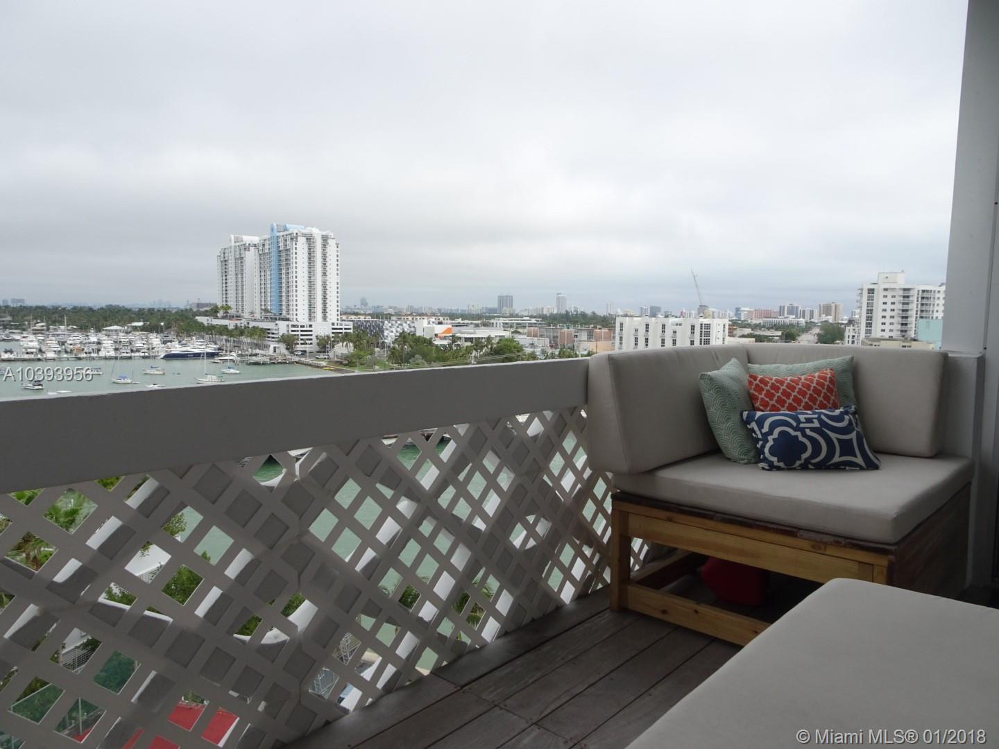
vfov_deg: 56.8
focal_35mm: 24
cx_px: 500
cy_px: 374
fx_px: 693
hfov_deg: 71.6
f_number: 3.5
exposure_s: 1/640
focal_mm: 4.1
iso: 80
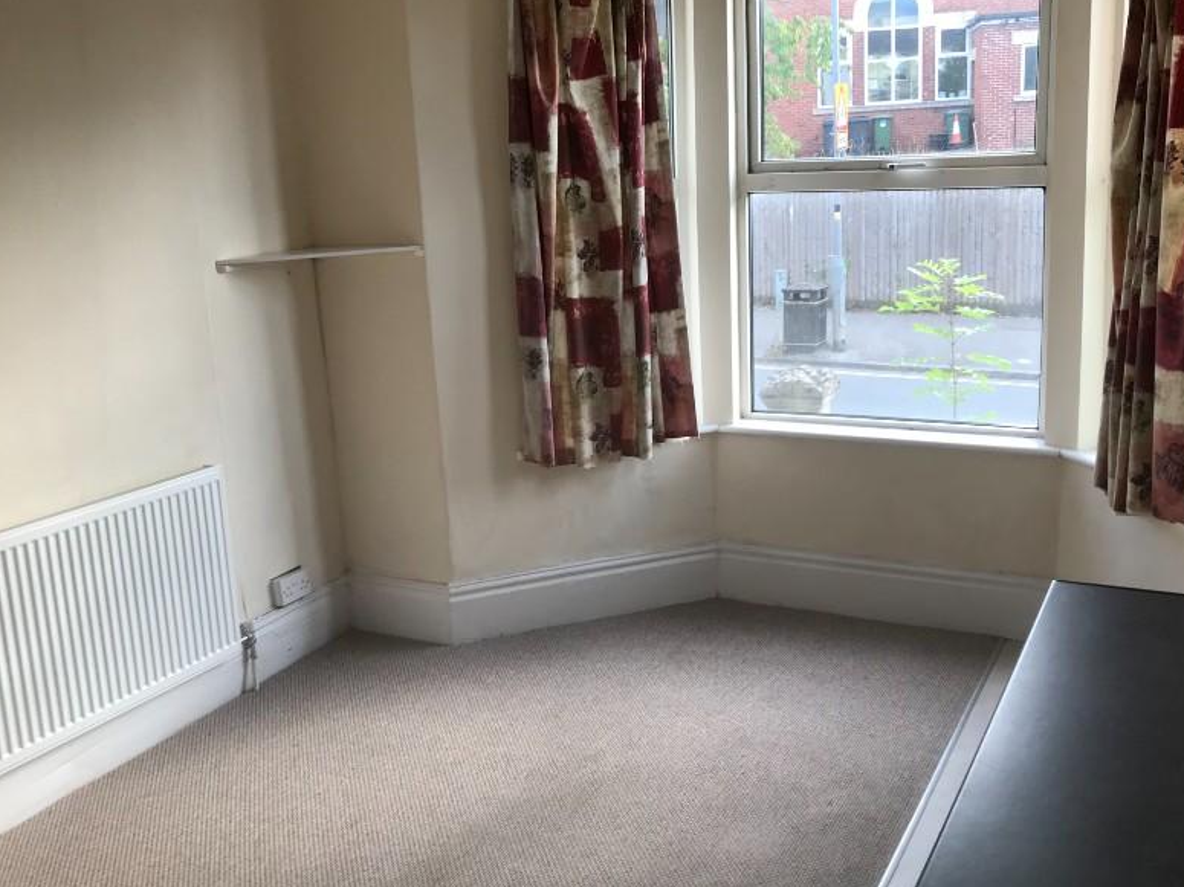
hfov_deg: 50.1
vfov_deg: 38.7
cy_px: 455
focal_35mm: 37
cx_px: 571
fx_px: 1265
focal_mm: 3.99
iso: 25
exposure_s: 1/100
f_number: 1.8
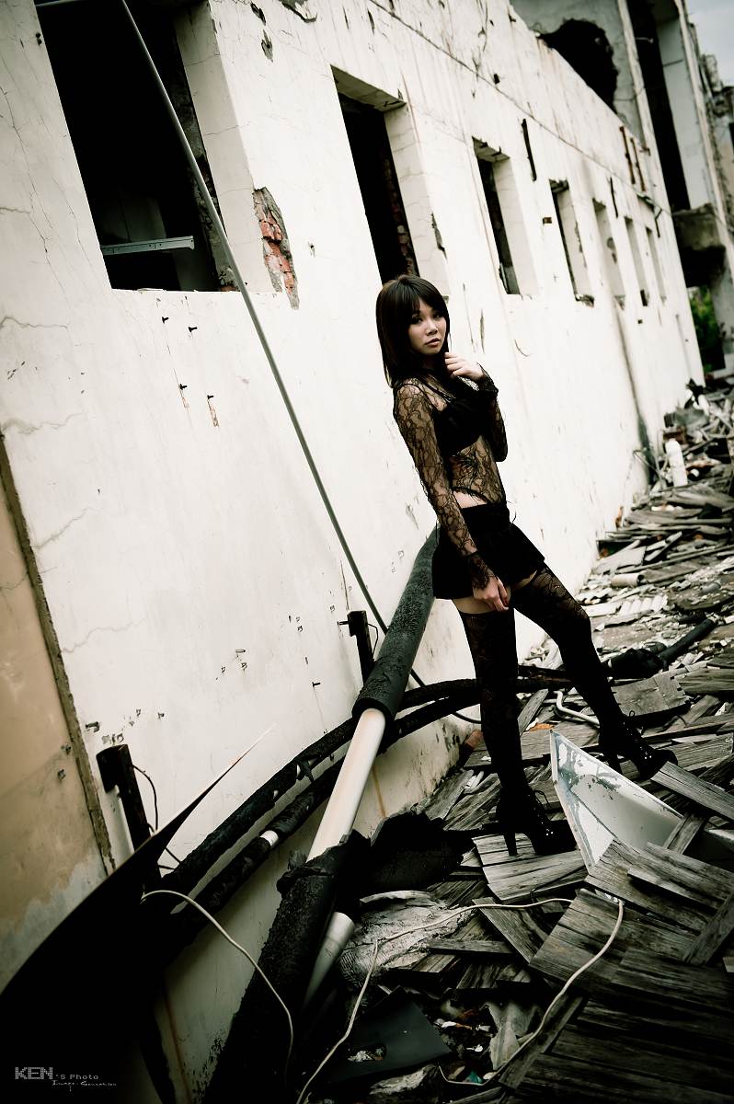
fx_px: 1470
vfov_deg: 41.1
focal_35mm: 48
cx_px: 367
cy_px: 552
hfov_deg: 28.0
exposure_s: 1/1250
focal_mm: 48
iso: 800
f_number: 3.5
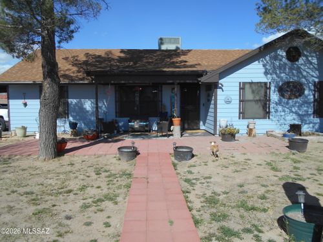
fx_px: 243
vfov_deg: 53.1
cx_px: 162
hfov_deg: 67.3
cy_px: 121
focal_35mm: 26
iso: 80
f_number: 3.2
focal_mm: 4.6
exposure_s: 1/1250
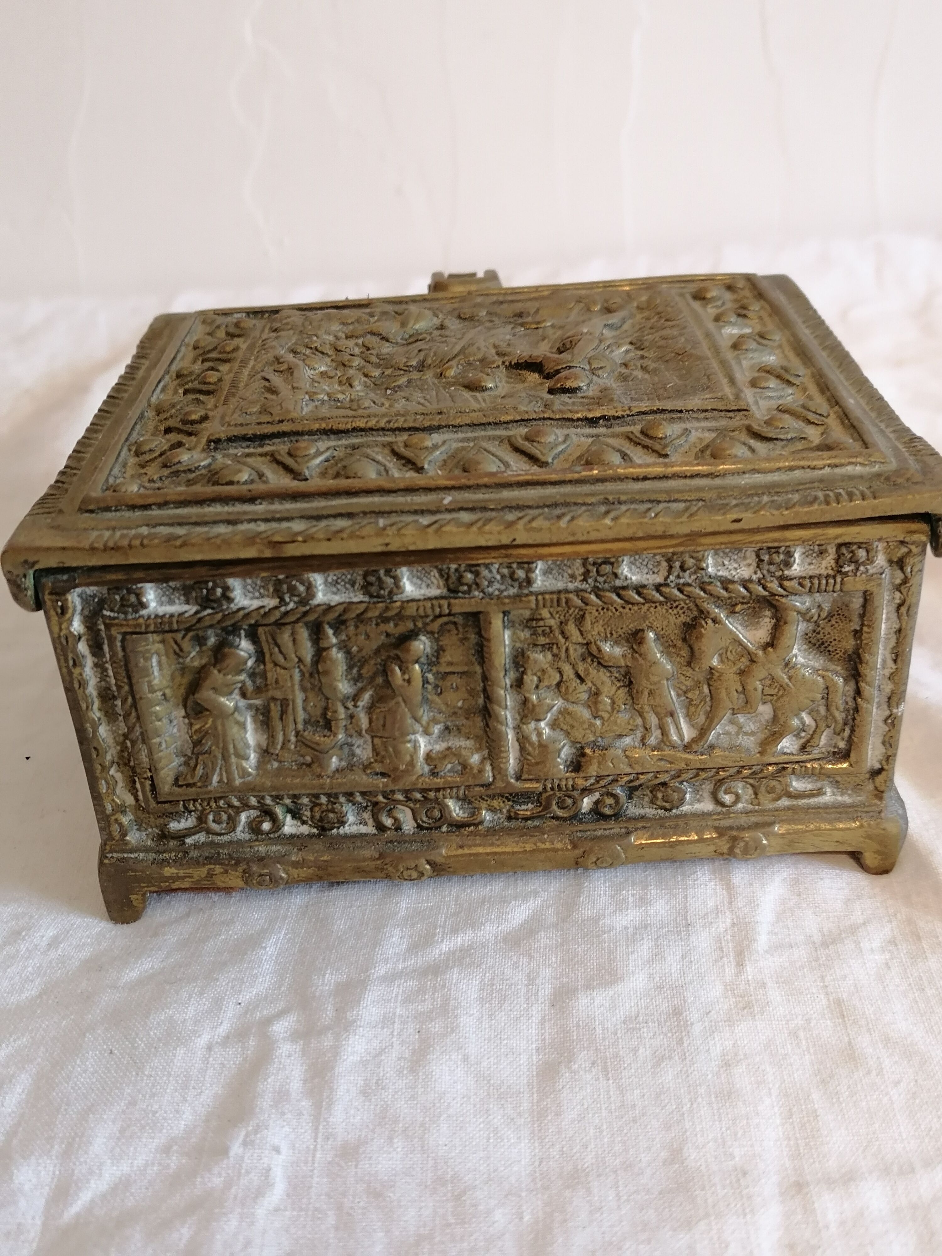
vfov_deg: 52.6
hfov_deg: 40.7
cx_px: 471
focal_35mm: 35
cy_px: 628
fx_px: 1270
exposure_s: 1/60
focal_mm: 5.4
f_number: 1.8
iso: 250
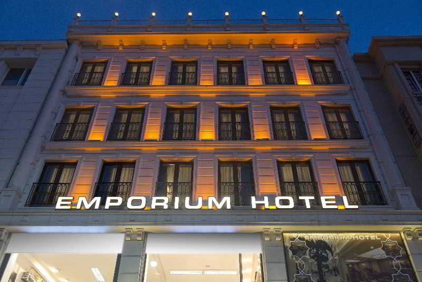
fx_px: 375
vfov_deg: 41.1
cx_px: 211
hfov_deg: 58.7
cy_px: 141
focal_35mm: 32
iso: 400
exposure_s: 1/25
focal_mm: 32
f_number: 5.6
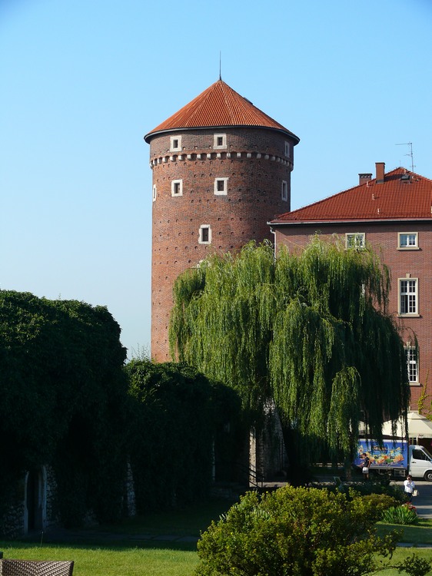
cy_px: 288
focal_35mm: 78
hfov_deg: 18.9
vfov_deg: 25.0
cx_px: 216
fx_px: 1299
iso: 100
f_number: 4
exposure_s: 1/250
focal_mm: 16.6
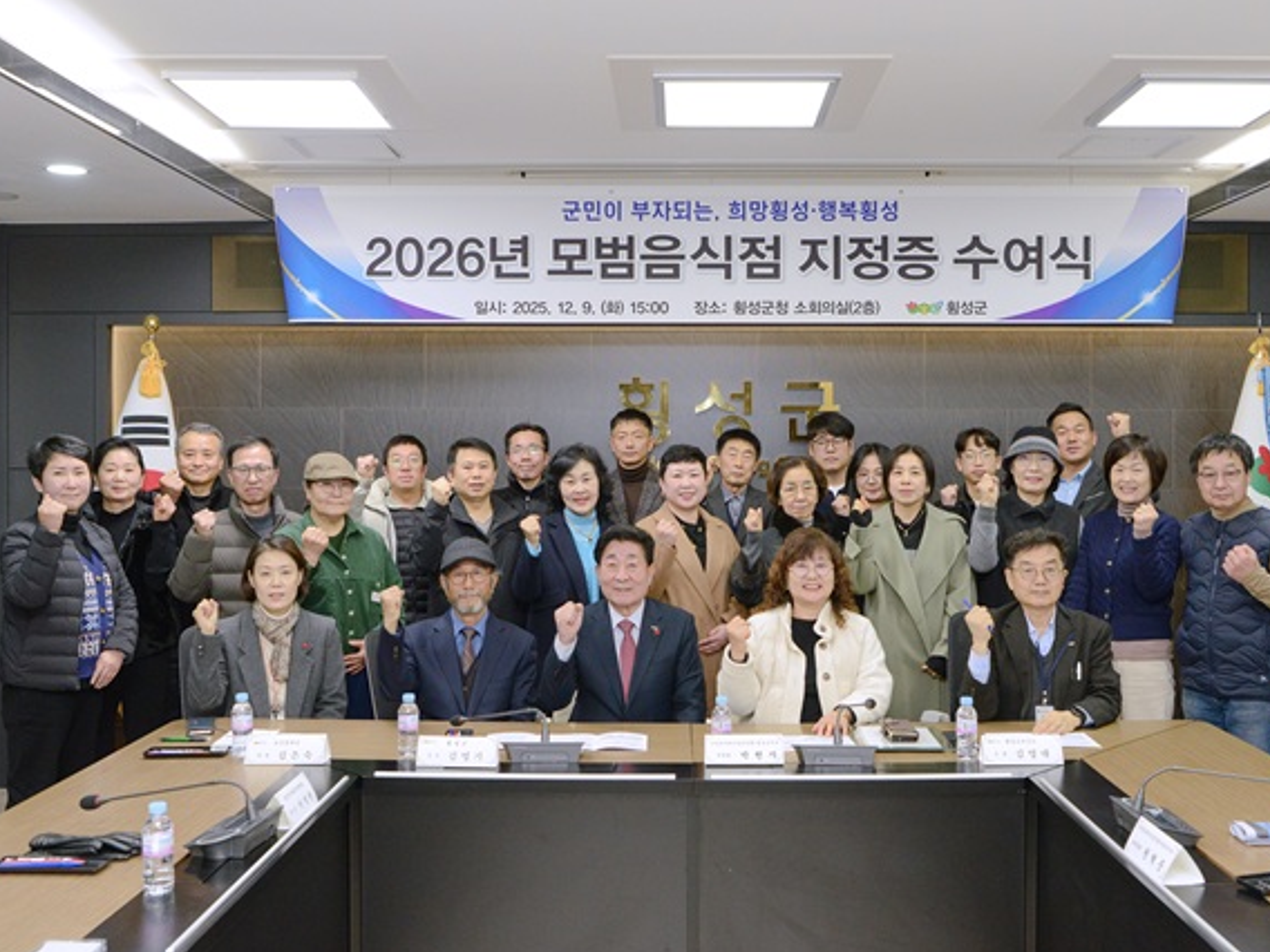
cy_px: 479
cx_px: 707
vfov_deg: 42.9
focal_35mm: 33
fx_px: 1211
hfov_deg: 55.2
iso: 2000
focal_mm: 30
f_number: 5.6
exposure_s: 1/160
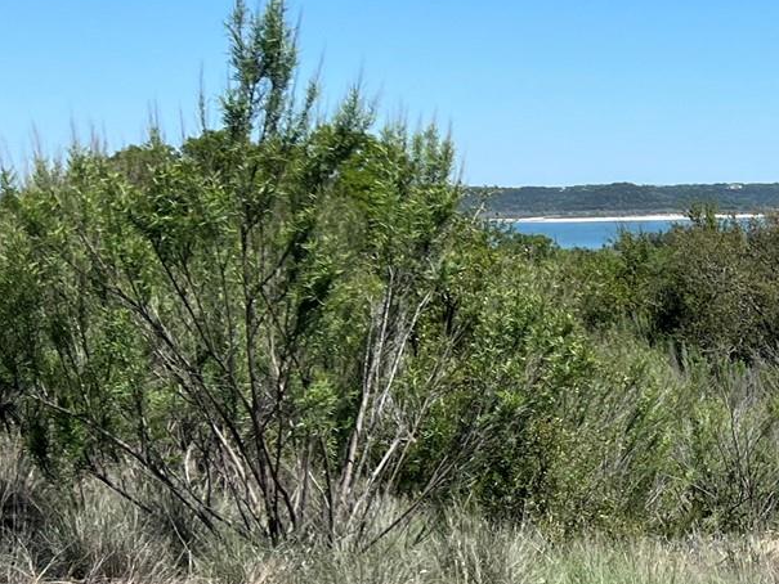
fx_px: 1981
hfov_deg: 20.3
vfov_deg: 16.8
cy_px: 377
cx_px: 1028
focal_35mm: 88
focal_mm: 5.7
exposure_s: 1/5076
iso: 50
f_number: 1.5
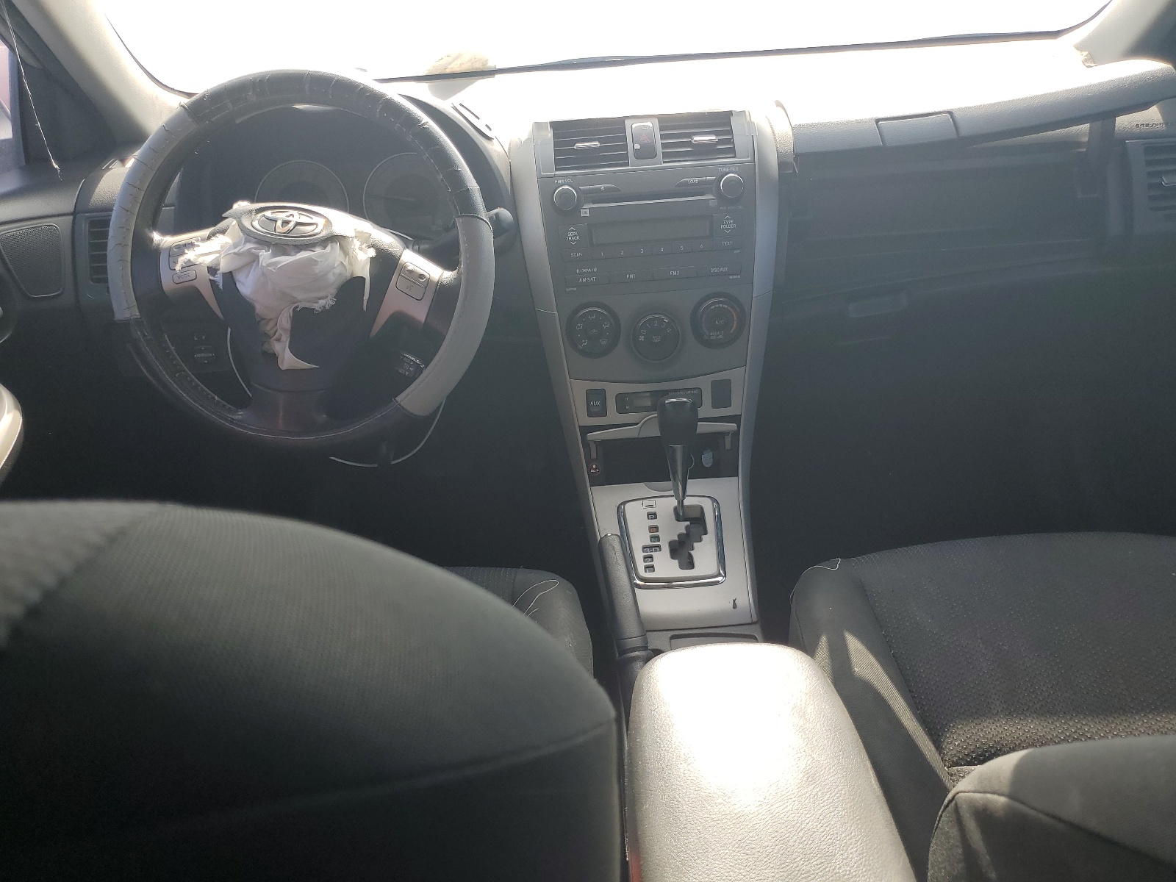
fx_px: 883
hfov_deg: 67.3
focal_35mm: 26
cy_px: 441
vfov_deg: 53.1
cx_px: 588
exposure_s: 1/476
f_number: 1.5
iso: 50
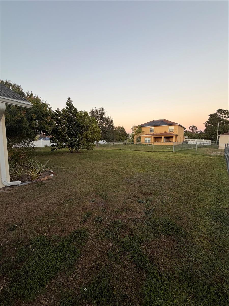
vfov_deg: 102.1
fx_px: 123
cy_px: 153
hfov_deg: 85.7
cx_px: 114
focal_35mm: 14
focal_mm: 2.22
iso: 100
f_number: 2.2
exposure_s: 1/121
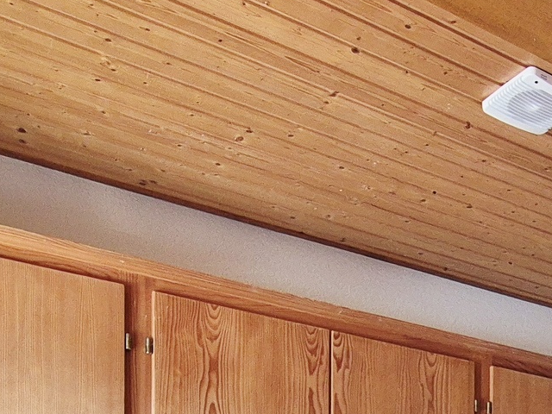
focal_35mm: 52
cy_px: 637
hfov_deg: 34.3
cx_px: 520
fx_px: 829
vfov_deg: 22.5
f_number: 2.2
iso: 250
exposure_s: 1/50
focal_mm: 2.2
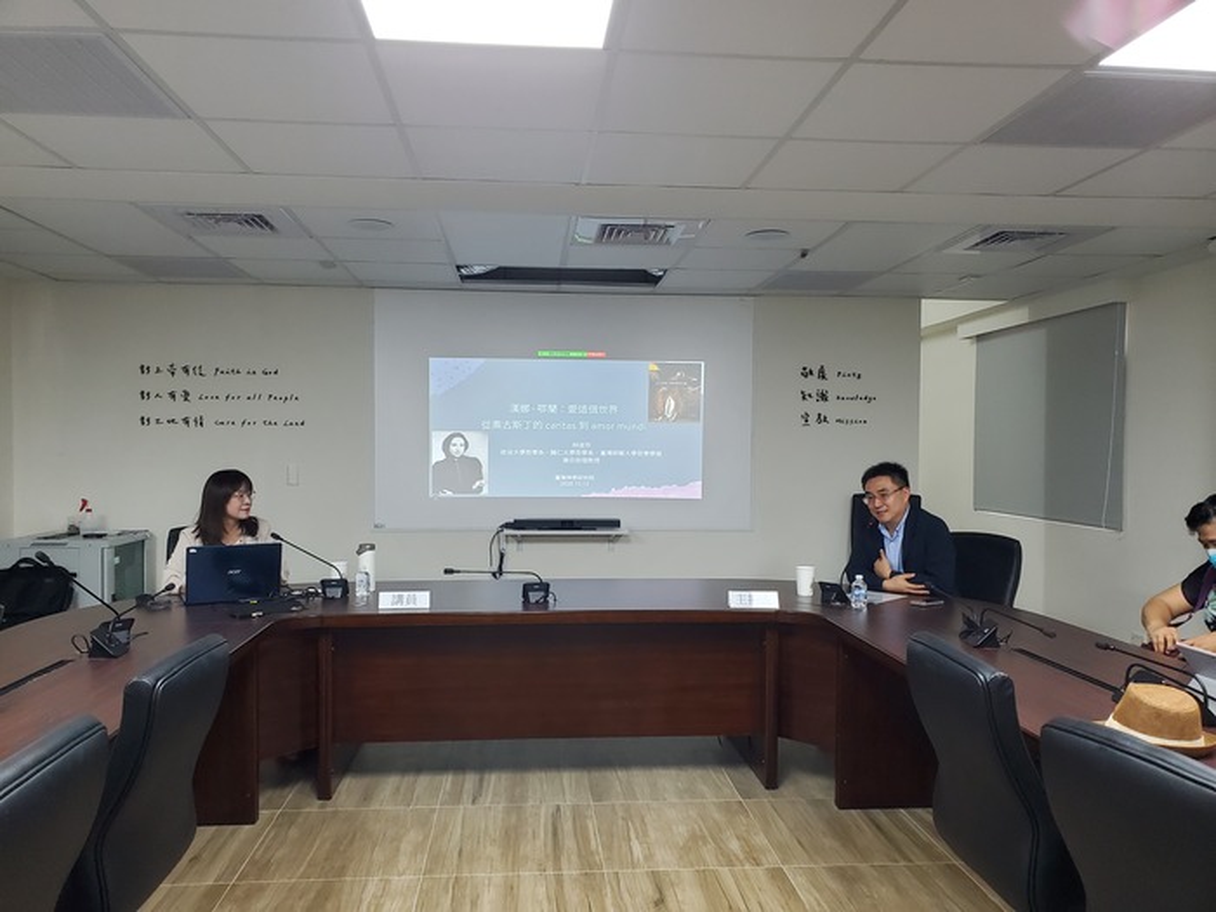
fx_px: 913
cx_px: 608
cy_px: 456
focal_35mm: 26
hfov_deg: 67.3
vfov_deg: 53.1
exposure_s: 1/120
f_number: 2.4
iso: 320
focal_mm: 4.3
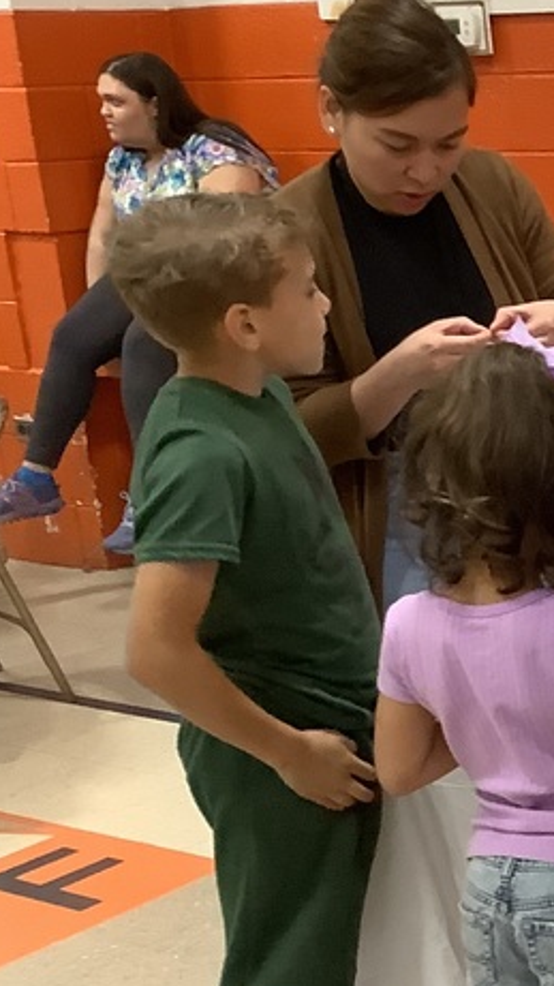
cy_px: 672
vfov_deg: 28.0
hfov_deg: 14.0
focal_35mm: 75
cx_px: 1050
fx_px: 1960
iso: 250
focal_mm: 3.3
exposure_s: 1/60
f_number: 2.4
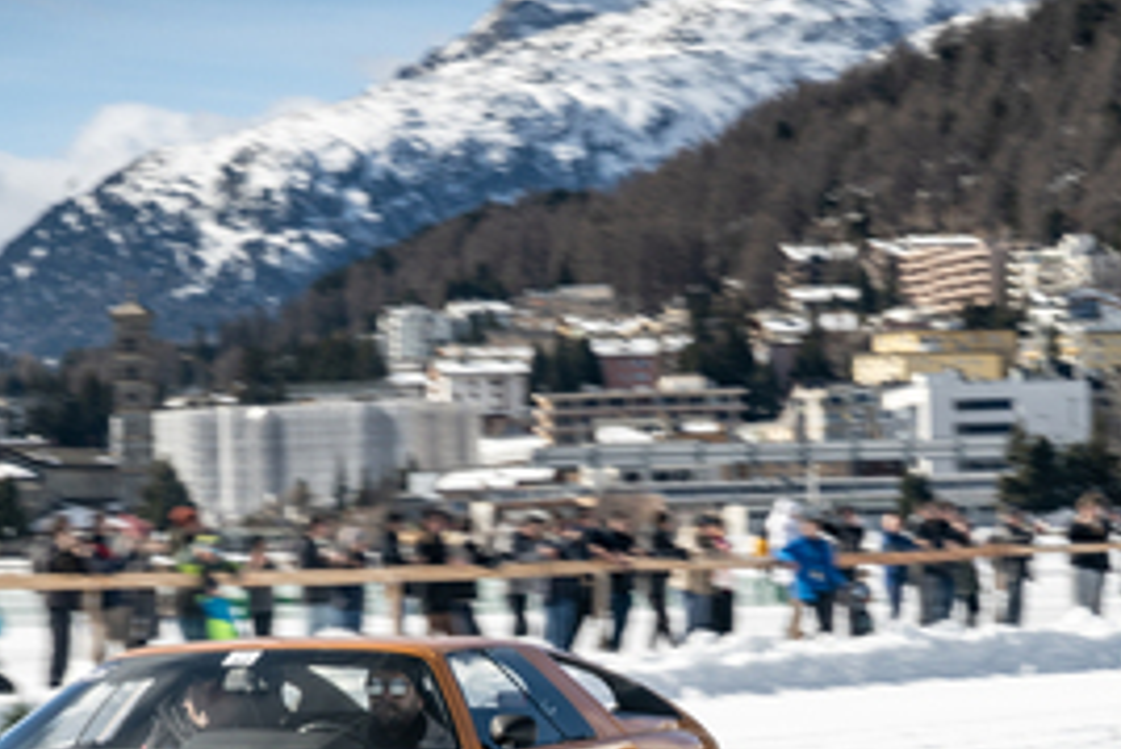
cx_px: 427
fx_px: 4673
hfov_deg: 13.7
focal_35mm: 150
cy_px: 636
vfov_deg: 9.1
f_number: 16
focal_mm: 67
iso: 125
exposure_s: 1/50
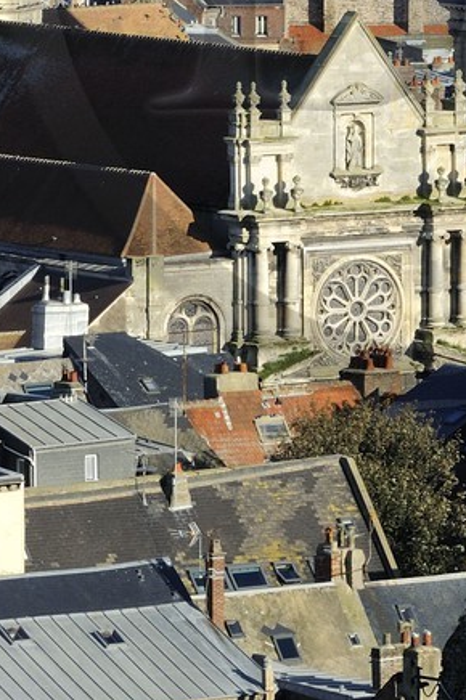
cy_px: -87
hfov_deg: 3.7
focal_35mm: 367
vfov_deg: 5.6
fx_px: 7137
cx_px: 490
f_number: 13
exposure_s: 1/160
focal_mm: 100
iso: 200
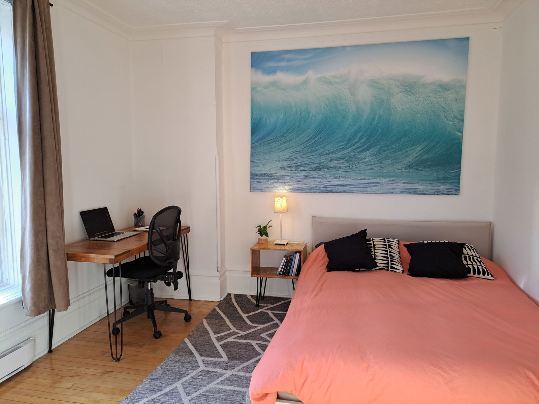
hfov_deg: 71.6
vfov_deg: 56.8
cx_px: 270
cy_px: 202
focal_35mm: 24
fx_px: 374
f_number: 1.8
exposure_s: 1/60
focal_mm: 5.23
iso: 50
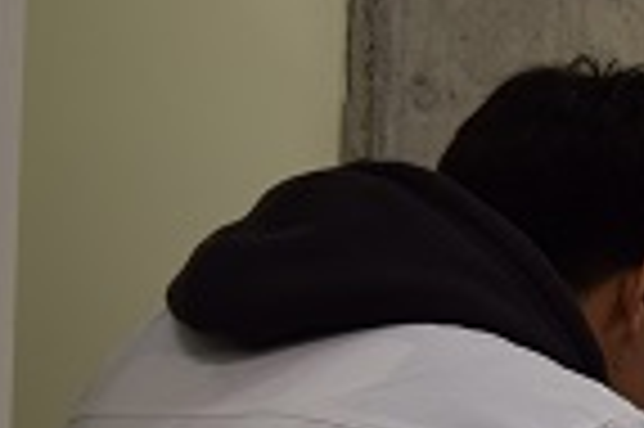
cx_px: 912
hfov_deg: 14.5
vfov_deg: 10.1
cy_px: 417
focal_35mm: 134
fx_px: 2394
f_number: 4.2
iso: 400
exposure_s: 1/80
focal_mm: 30
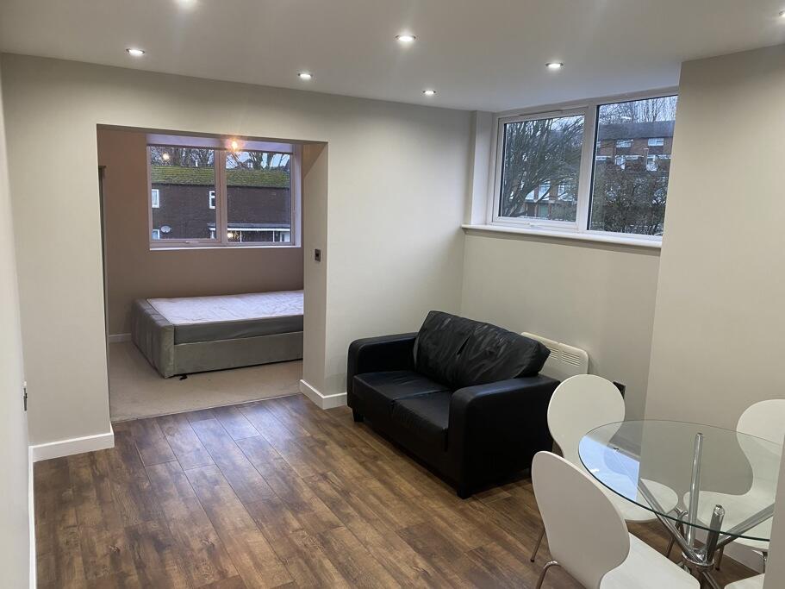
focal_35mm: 26
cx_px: 392
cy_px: 294
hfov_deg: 67.3
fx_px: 590
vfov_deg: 53.1
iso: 100
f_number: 1.8
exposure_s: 1/50
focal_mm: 4.25
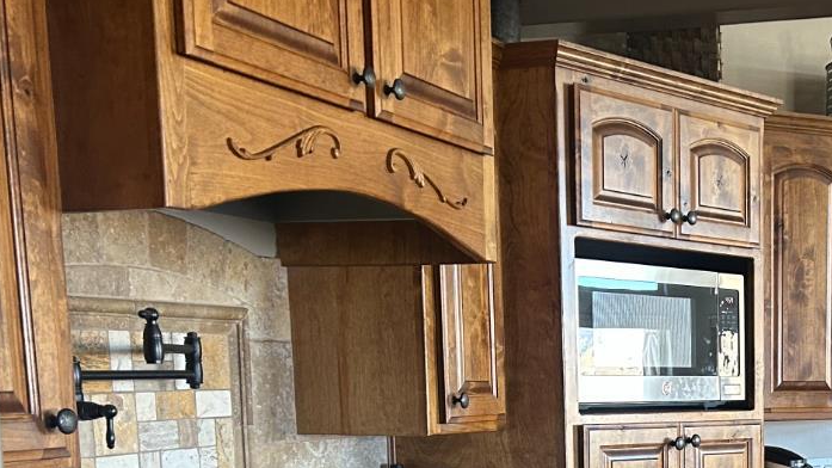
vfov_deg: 18.7
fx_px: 1346
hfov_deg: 32.4
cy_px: 551
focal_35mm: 61
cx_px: 775
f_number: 1.5
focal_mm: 5.7
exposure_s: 1/60
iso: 160
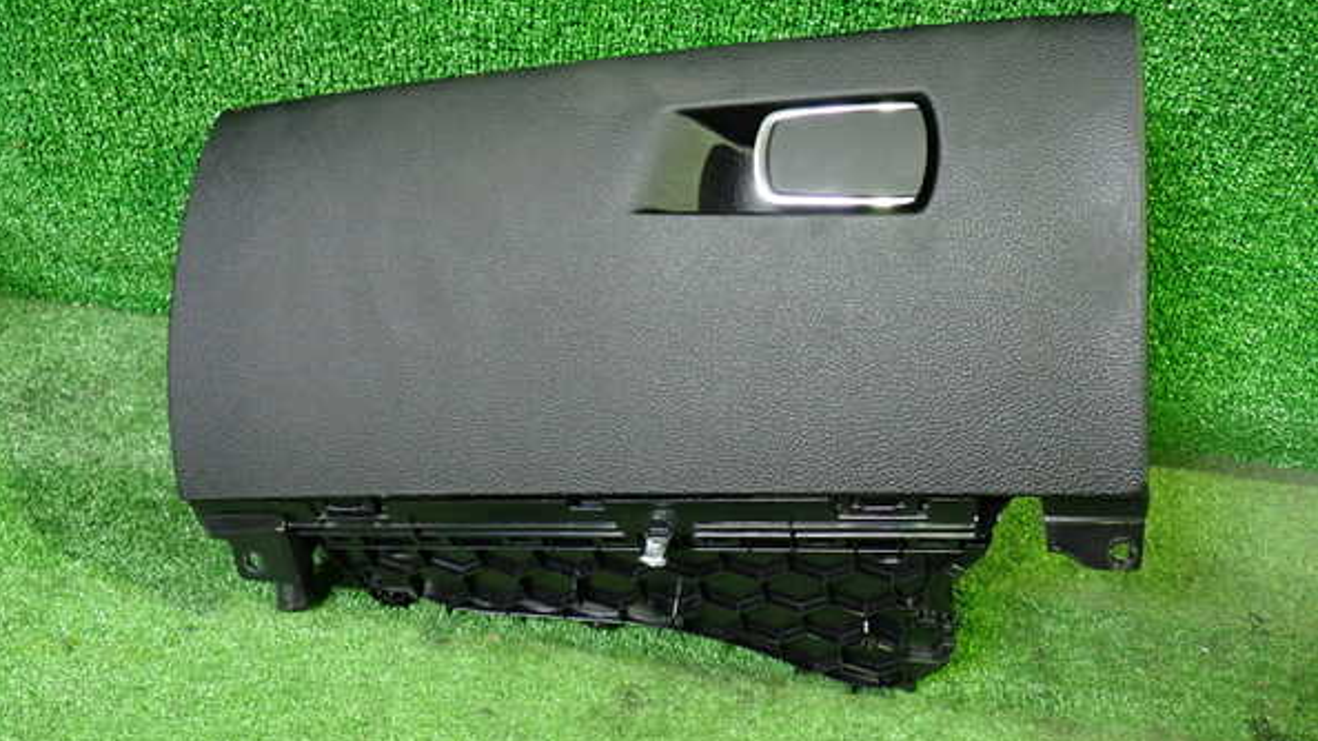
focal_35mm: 33
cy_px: 311
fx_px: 1153
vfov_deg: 35.5
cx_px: 657
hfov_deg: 59.5
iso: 800
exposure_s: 1/30
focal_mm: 5.4
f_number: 2.3
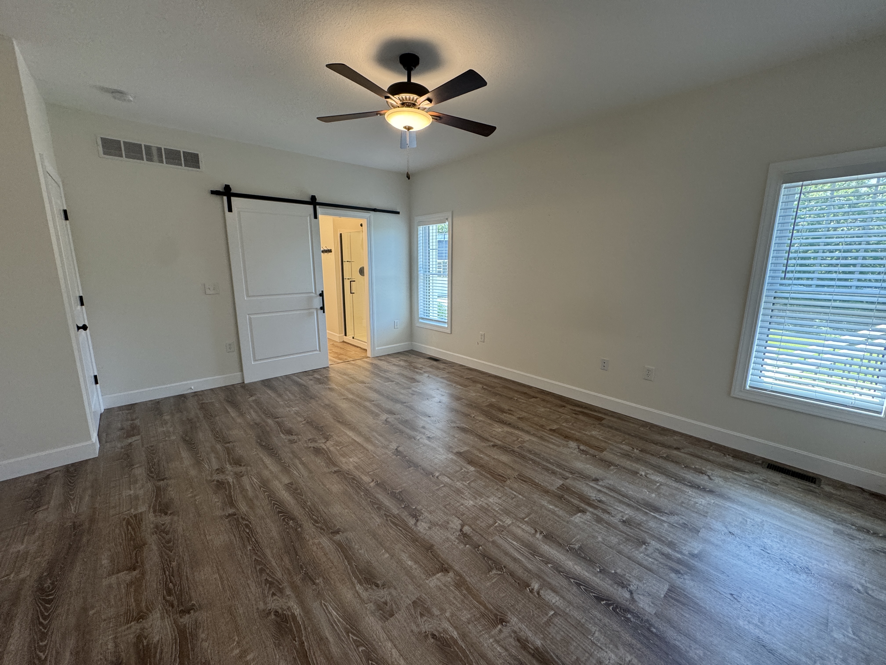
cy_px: 332
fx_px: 358
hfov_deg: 102.1
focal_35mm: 14
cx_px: 443
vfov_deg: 85.7
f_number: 2.2
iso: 200
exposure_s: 1/120
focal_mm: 2.22
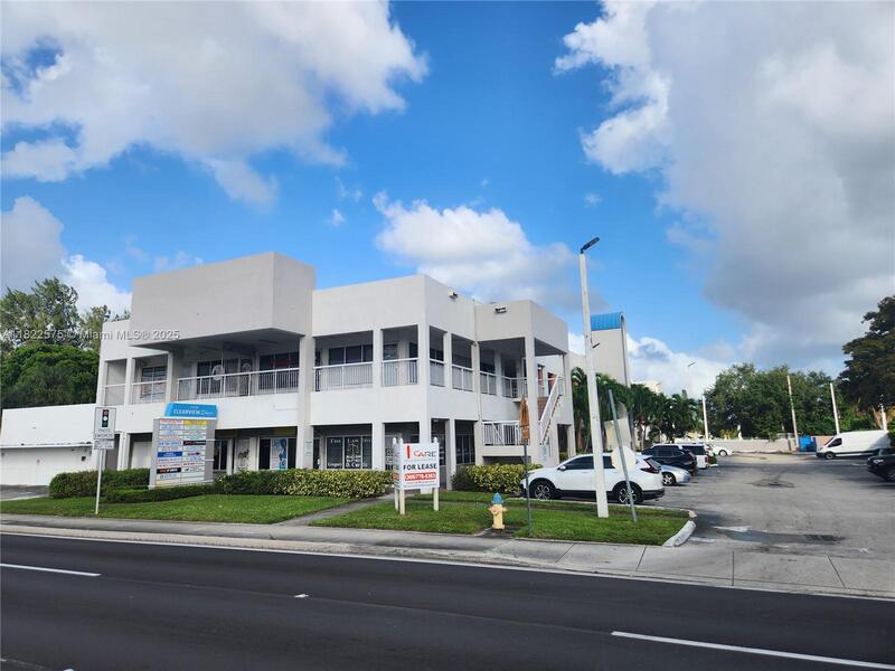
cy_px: 336
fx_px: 595
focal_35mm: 23
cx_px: 448
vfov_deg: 58.9
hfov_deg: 73.9
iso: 20
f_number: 1.8
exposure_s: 1/1597
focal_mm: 5.4
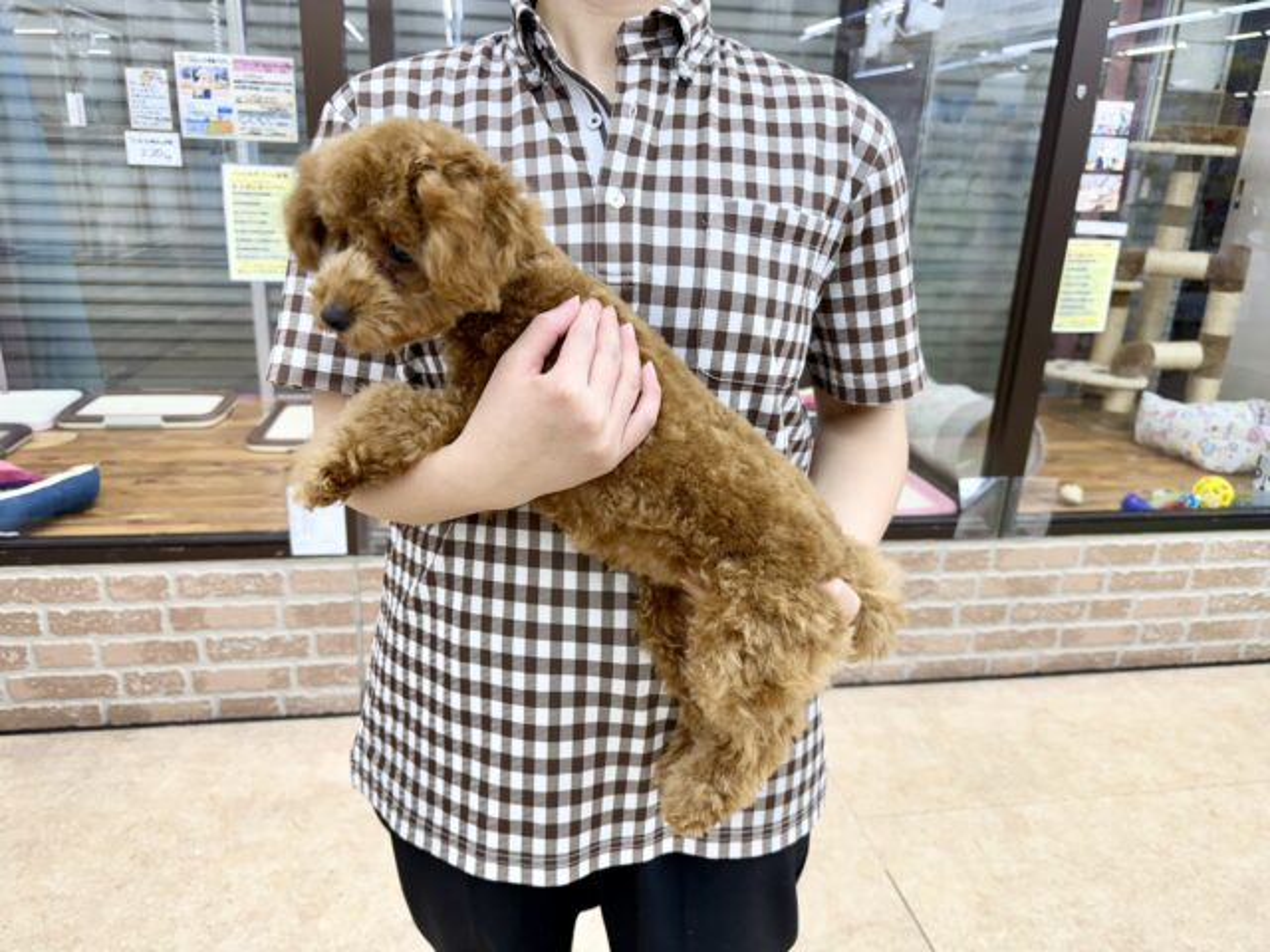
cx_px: 635
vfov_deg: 56.8
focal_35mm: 24
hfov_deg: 71.6
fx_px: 881
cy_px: 476
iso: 125
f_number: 1.78
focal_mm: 6.76
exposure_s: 1/100
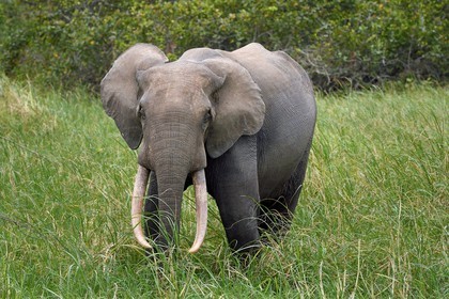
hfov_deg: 10.3
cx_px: 224
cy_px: 150
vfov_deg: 6.9
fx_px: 2494
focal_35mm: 200
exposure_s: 1/400
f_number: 10
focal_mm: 200
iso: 800
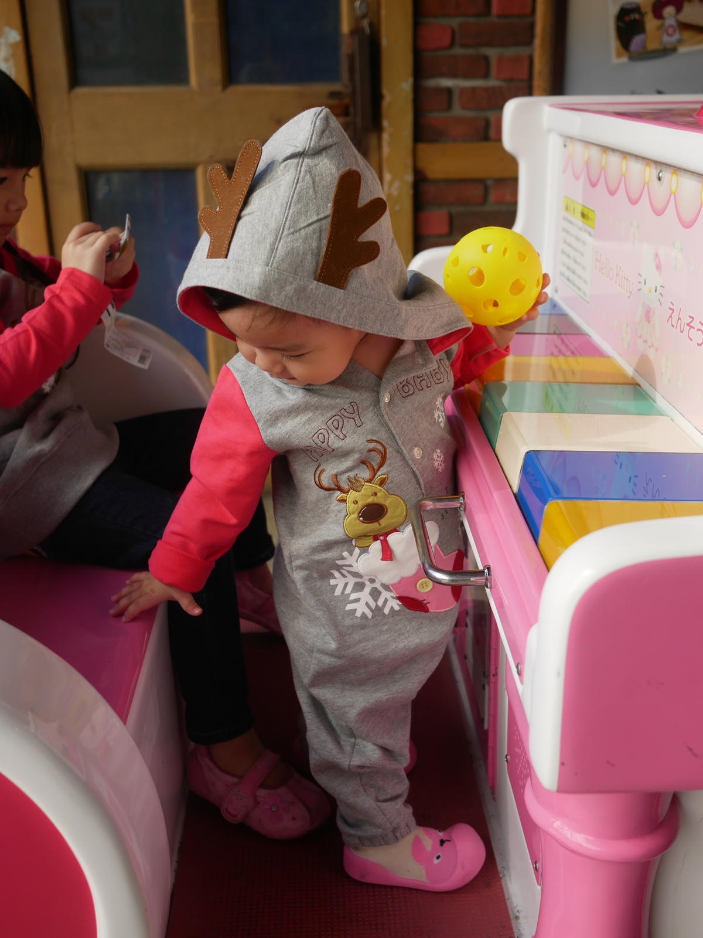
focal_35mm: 40
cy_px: 469
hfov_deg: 36.0
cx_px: 352
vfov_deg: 46.8
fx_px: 1083
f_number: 3.2
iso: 200
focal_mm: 20
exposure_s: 1/320
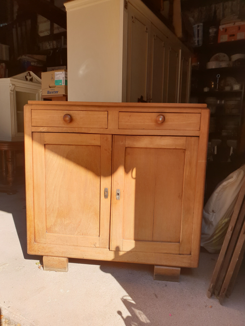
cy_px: 163
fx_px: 245
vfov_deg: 67.3
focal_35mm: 26
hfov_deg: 53.1
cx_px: 122
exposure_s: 1/580
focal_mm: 4.3
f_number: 2.4
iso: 50
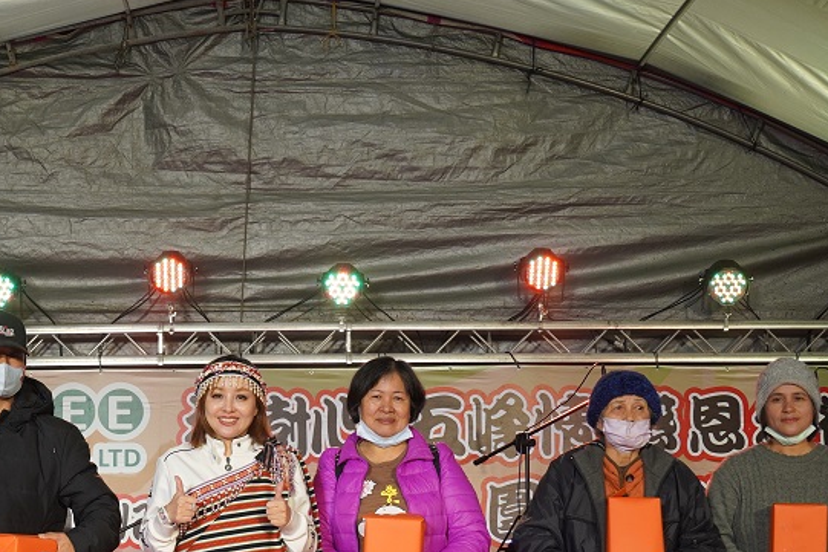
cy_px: 430
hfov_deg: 32.6
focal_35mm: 60
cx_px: 187
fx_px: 1380
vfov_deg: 22.4
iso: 500
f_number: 4
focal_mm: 24
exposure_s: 1/160
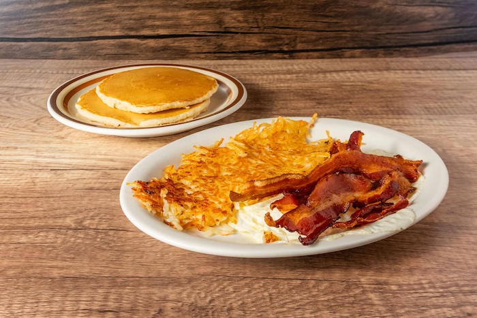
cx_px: 238
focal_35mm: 39
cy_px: 159
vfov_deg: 34.2
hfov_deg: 49.5
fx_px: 517
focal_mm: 26
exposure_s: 1/100
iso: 500
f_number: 8
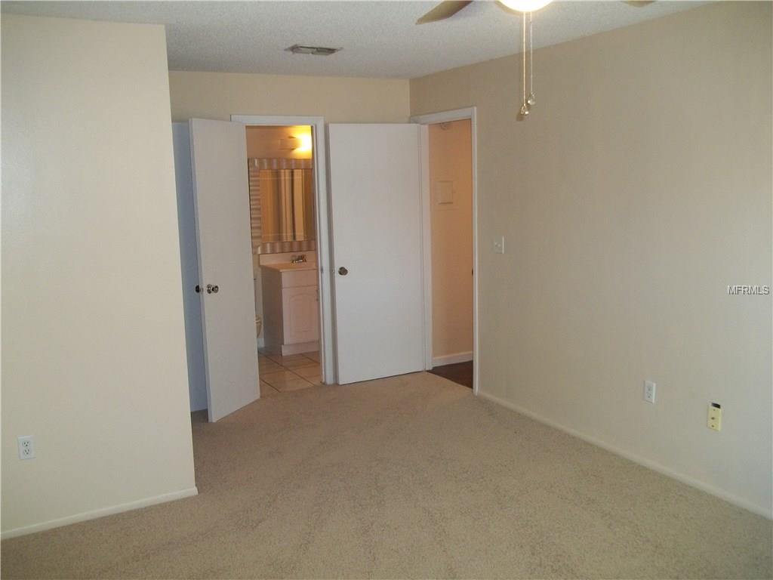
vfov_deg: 44.2
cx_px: 386
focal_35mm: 32
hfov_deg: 56.8
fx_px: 715
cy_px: 290
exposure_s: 1/30
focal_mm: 5.7
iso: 160
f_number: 2.9
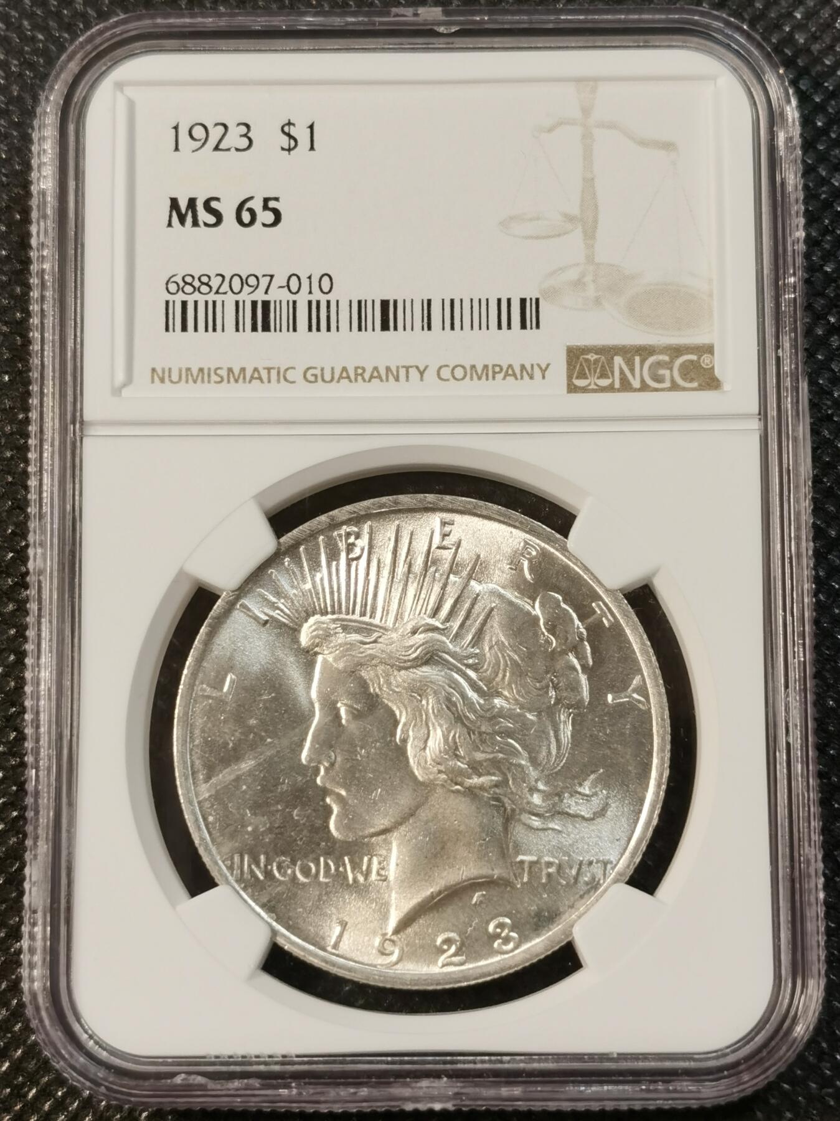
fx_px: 2266
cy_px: 560
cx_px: 420
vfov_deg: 27.8
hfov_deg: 21.0
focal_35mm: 70
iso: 50
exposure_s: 1/128
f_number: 1.6
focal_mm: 5.56
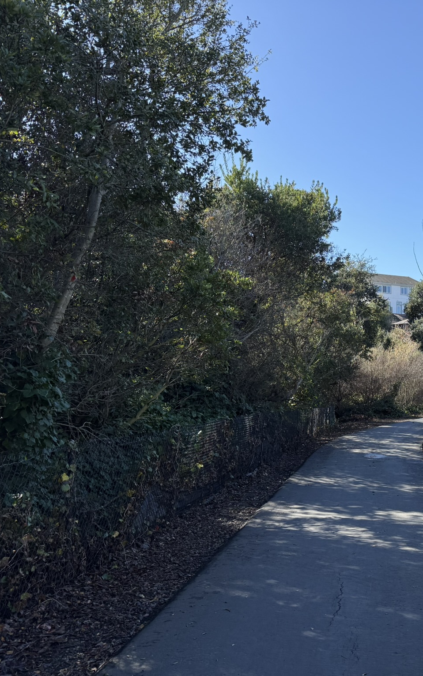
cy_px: 338
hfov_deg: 35.2
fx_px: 627
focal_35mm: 34
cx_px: 378
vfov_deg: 56.7
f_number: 1.78
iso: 80
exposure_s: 1/1727
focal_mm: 6.76
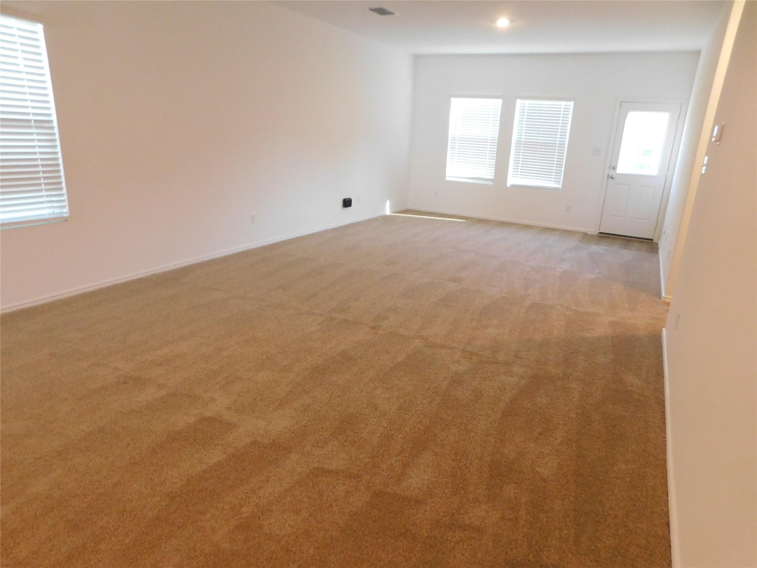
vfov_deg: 58.9
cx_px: 378
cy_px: 284
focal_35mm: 23
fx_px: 503
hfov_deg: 73.9
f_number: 3
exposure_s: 1/30
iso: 400
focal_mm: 4
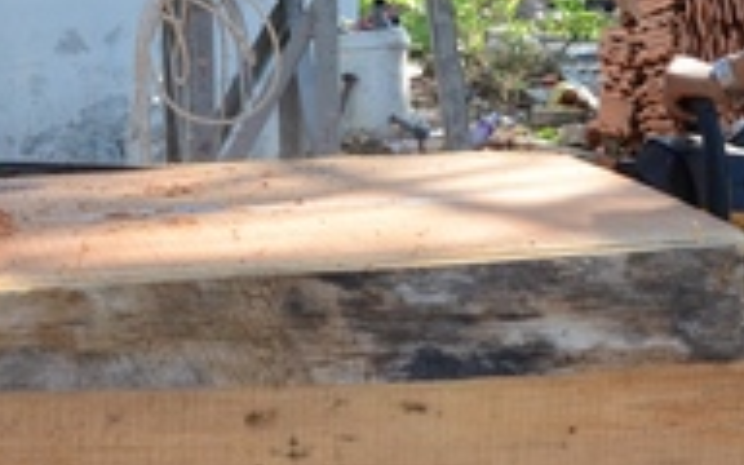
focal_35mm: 93
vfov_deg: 14.0
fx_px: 1886
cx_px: 349
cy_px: 103
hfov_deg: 22.3
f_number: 13
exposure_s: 1/640
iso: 1600
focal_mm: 18
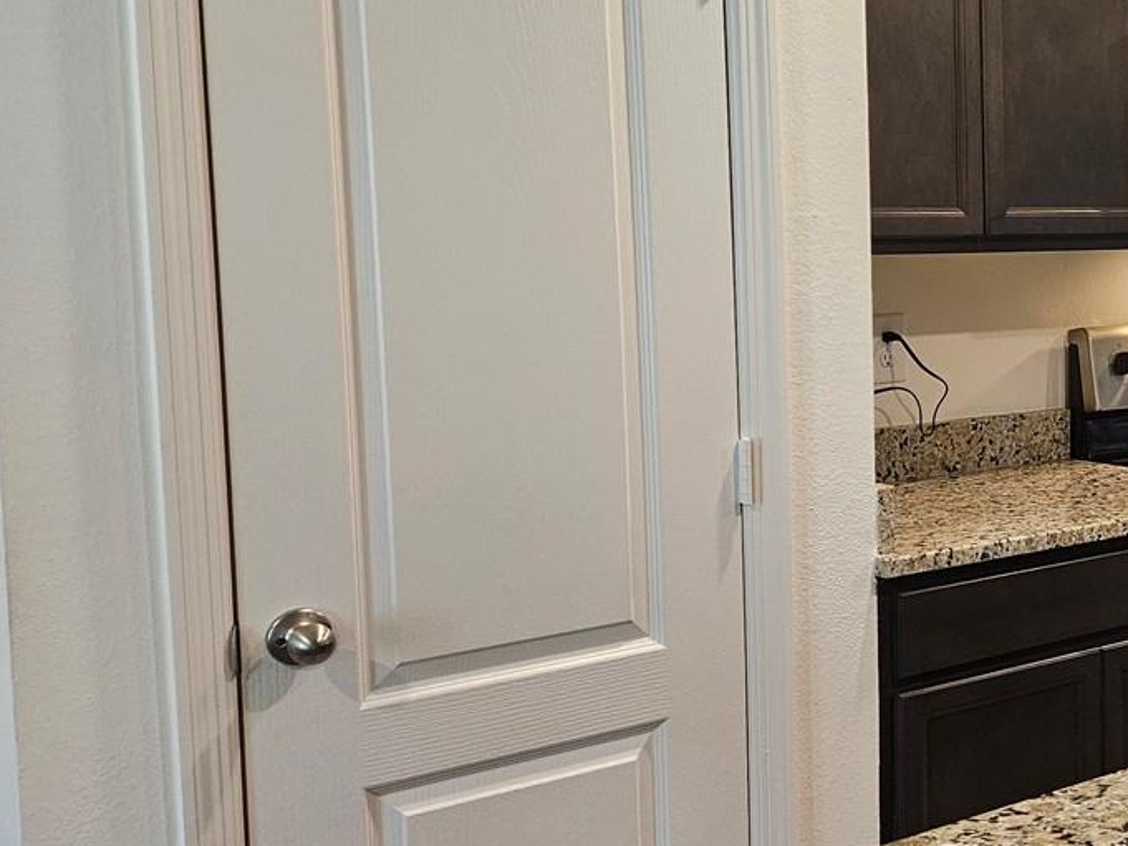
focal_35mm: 54
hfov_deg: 30.8
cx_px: 1309
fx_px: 1760
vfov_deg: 26.9
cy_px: 313
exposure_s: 1/120
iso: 400
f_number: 1.8
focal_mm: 5.4
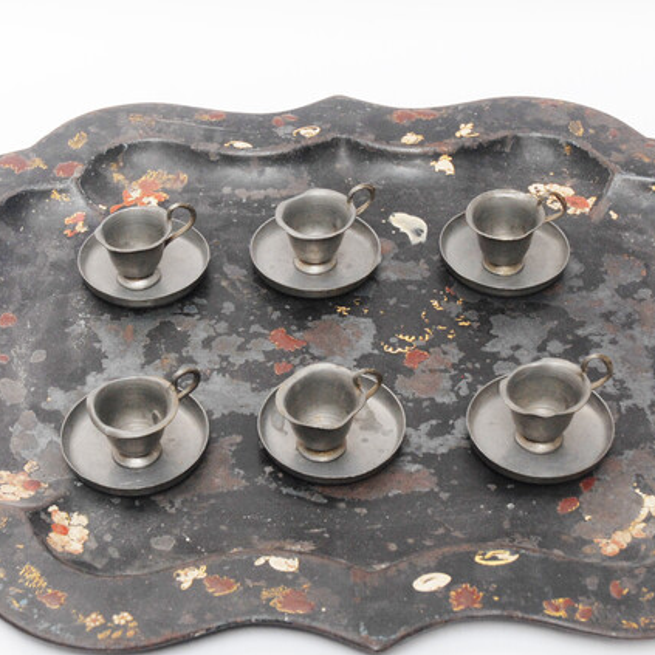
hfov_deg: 23.1
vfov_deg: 23.1
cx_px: 331
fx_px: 1601
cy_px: 319
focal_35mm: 75
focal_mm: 31
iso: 500
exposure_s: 1/160
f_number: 6.3
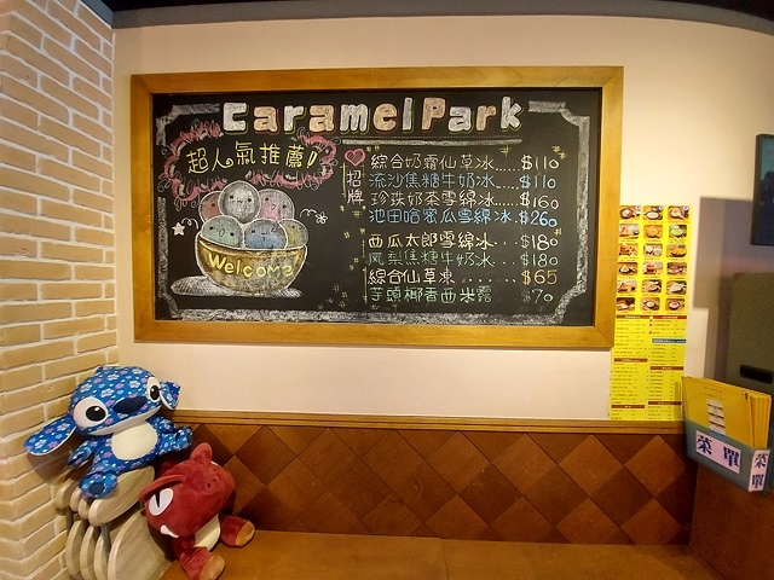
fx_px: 291
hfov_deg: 106.2
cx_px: 387
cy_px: 290
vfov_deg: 89.9
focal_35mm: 13
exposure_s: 1/50
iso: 320
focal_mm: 1.95
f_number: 2.2
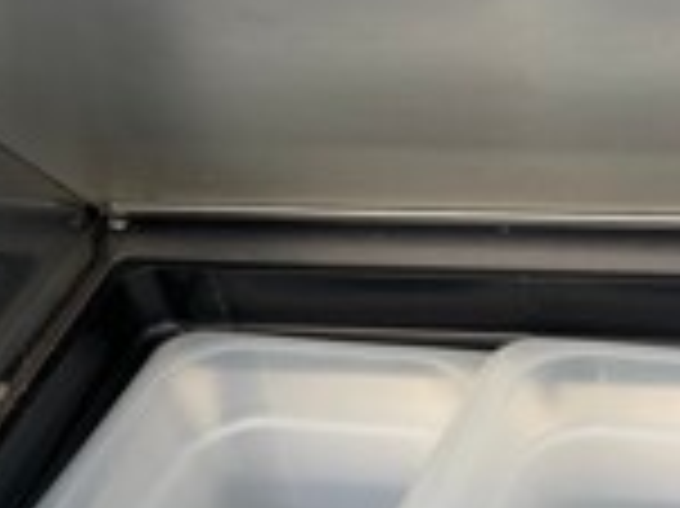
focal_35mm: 105
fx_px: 2061
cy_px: 908
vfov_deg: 12.8
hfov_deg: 18.0
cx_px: 766
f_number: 1.6
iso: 32
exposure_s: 1/709
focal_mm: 5.1
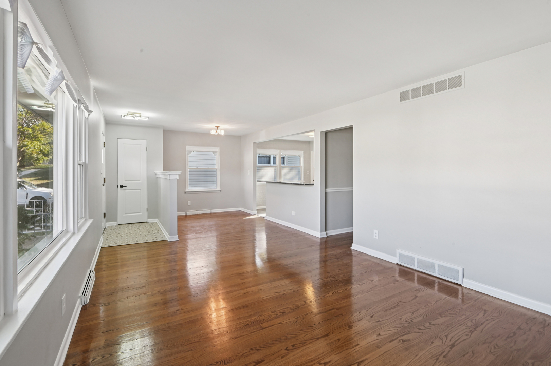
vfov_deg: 73.7
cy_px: 183
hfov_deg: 96.8
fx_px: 245
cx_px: 276
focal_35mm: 16
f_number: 13
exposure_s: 1/10
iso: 400
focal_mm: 16
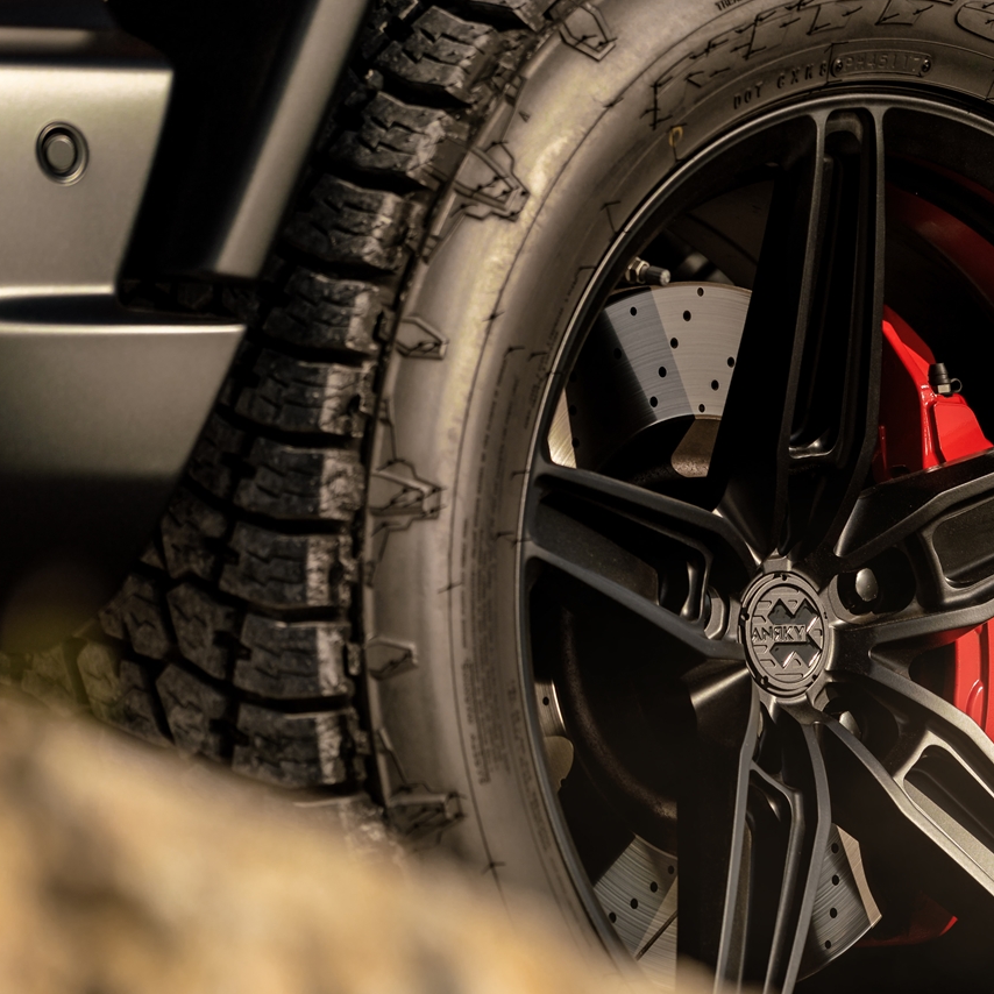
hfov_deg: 5.1
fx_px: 11046
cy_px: 519
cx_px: 956
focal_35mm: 340
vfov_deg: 5.2
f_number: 4
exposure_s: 1/640
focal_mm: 178
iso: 100
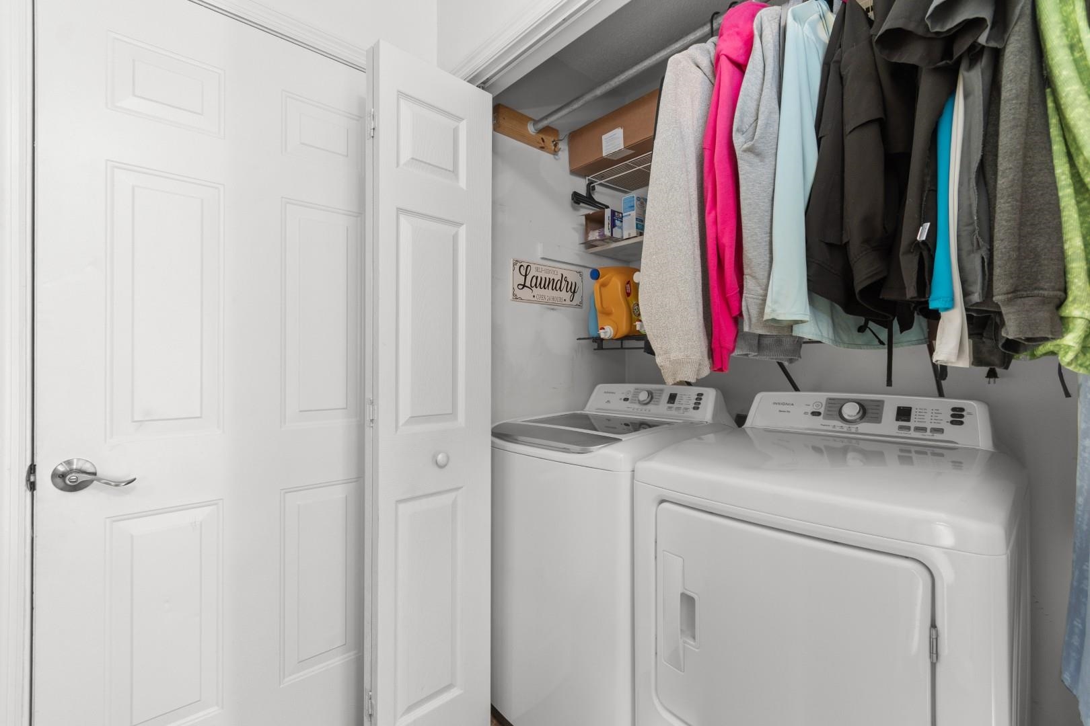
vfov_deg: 77.3
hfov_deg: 100.4
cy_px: 363
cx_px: 545
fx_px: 454
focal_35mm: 15
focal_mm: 10
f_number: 4.5
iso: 100
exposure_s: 1
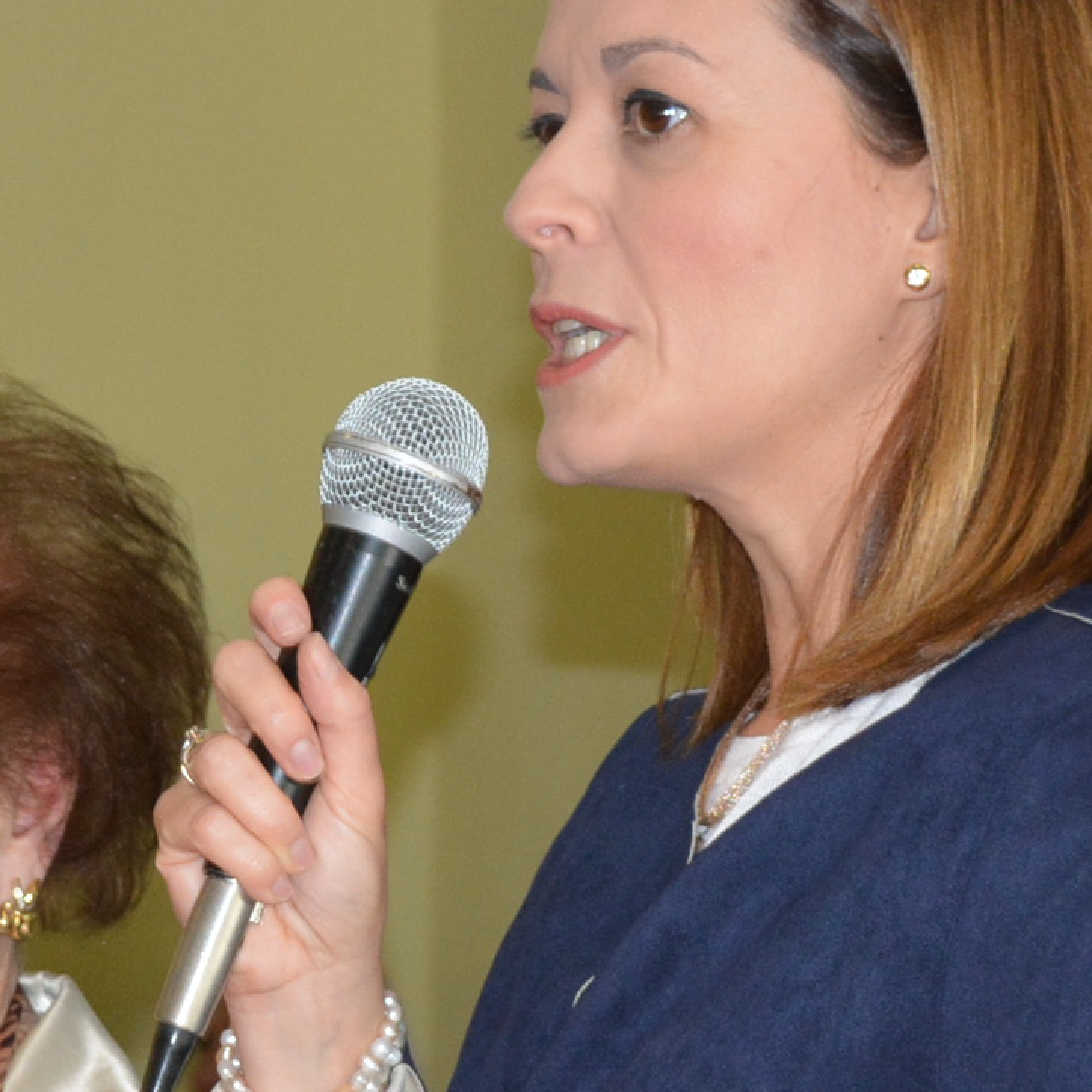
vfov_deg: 7.2
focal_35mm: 243
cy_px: 864
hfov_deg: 7.2
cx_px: 346
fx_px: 8673
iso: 1100
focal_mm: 46
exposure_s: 1/60
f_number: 5
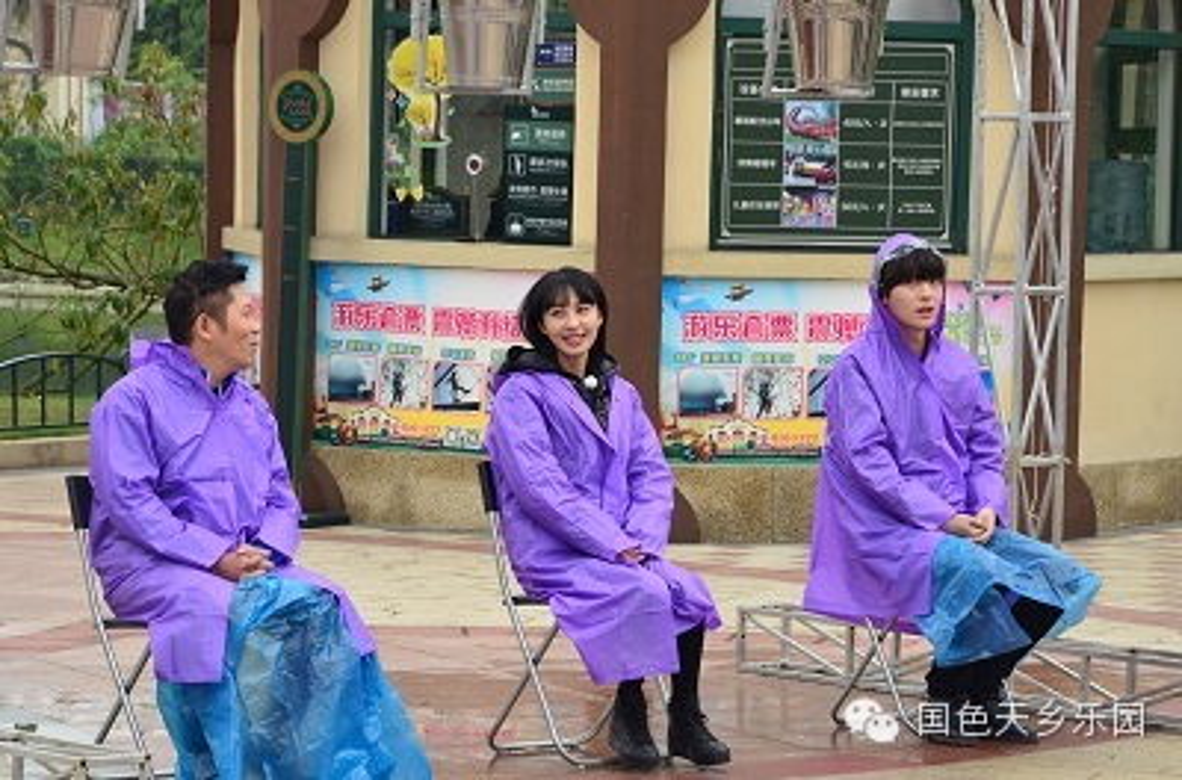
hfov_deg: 13.1
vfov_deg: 8.7
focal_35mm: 158
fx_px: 5155
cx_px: 591
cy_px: 390
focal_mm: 105
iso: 800
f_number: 13
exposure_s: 1/160
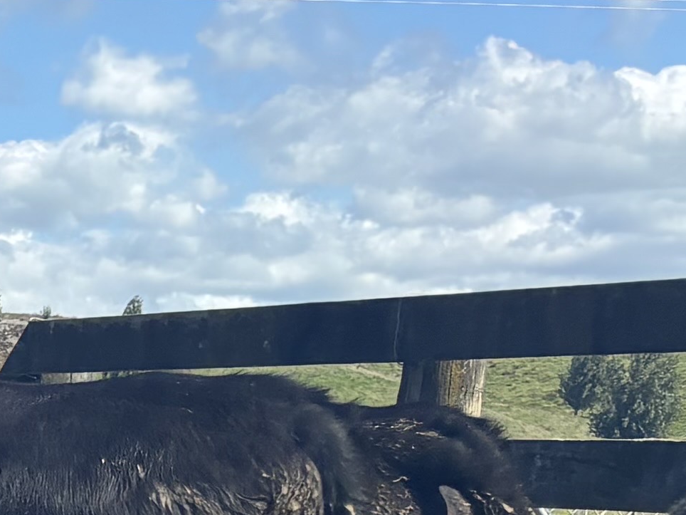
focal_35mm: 154
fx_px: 3052
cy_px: 1073
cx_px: -1085
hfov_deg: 10.6
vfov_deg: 9.0
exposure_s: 1/2242
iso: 50
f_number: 1.6
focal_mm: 5.96
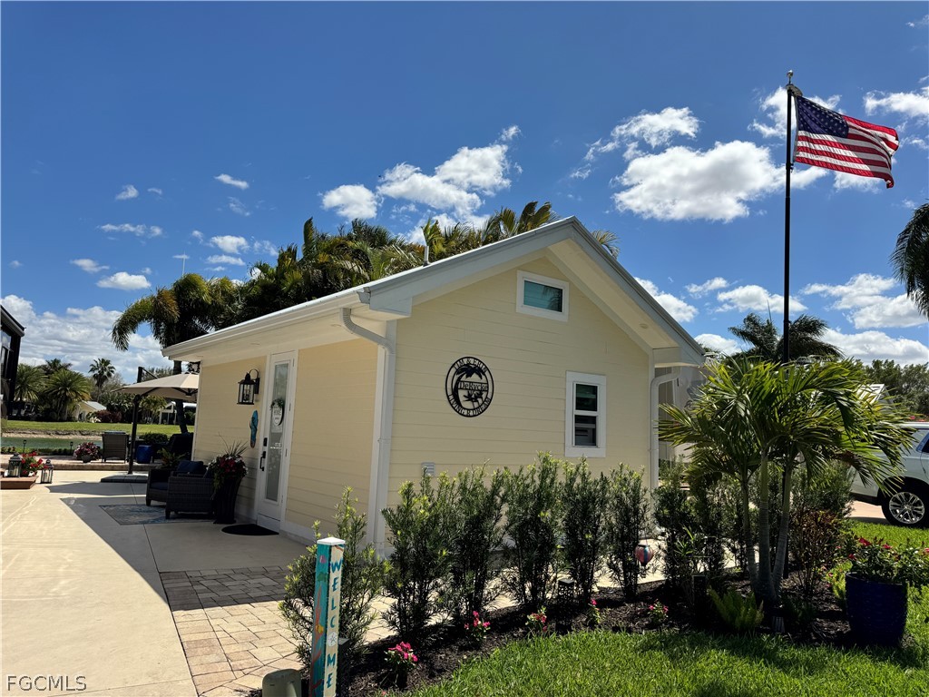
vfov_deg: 56.8
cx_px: 464
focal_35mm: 24
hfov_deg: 71.6
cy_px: 348
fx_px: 644
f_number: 1.78
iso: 80
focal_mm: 6.76
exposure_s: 1/7092
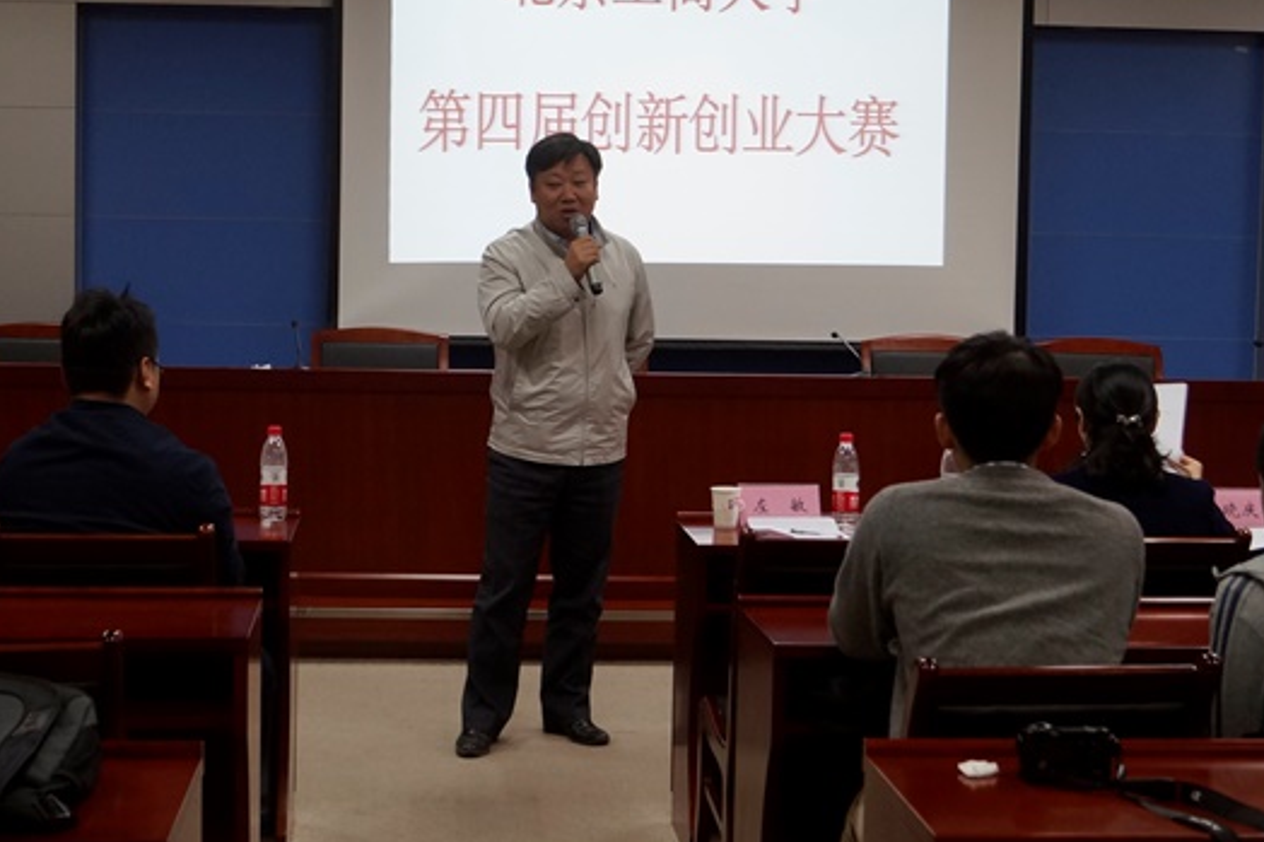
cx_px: 552
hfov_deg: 36.2
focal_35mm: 55
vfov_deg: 24.6
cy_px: 373
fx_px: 1930
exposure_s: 1/60
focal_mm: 24
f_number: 4
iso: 500
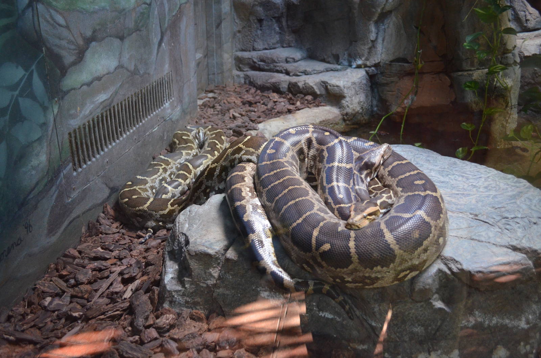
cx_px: 270
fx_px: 495
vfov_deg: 39.8
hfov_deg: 57.3
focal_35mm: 33
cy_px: 179
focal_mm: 22
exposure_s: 1/30
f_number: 3.8
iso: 2000
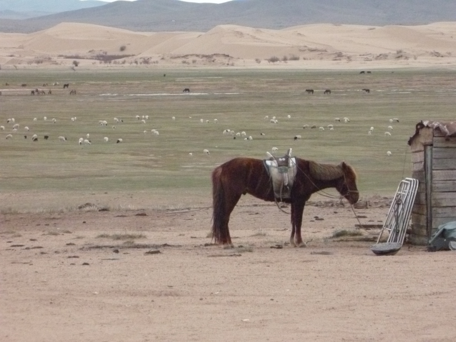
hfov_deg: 8.7
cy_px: 171
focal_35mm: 228
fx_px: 3003
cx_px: 228
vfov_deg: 6.5
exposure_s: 1/1300
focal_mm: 40
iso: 1600
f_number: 5.9
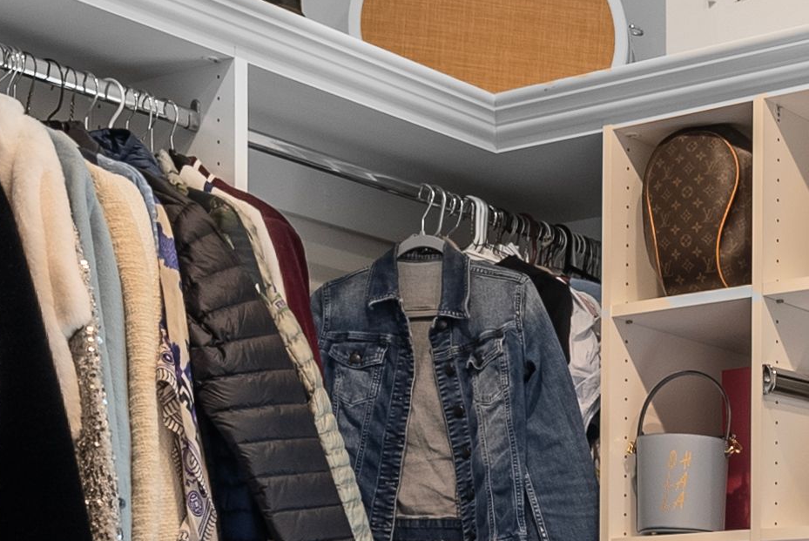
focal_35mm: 73
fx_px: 1642
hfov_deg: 23.0
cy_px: 722
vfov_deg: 17.4
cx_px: 1178
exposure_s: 1/5
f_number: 8
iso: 200
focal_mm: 16
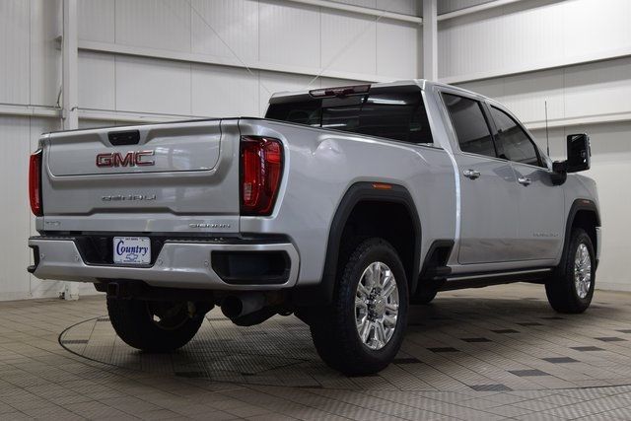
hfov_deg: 38.9
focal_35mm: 51
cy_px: 210
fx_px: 894
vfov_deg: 26.5
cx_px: 316
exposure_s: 1/20
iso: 400
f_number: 6.3
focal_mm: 34
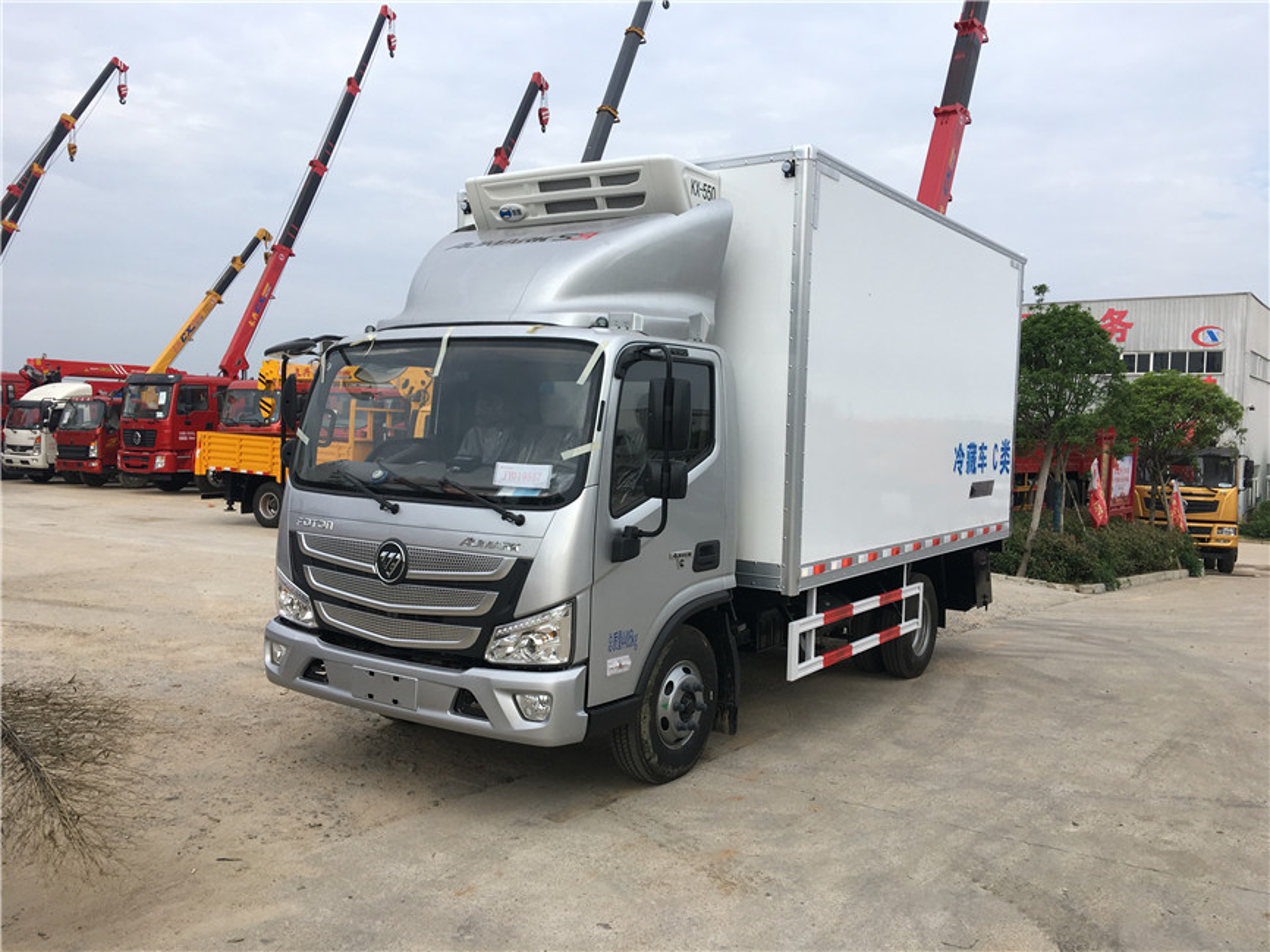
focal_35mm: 29
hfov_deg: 61.7
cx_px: 635
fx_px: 1064
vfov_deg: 48.2
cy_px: 476
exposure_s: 1/657
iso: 25
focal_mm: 4.15
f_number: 2.2
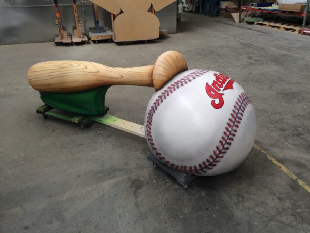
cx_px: 155
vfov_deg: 48.2
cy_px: 116
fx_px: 260
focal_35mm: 29
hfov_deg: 61.6
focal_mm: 4.15
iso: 40
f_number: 2.2
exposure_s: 1/60
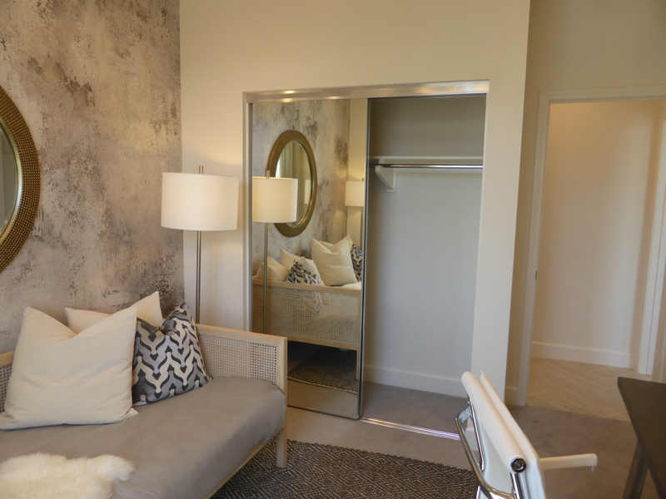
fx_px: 462
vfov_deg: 56.8
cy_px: 250
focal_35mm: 24
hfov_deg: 71.6
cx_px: 333
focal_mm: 4.3
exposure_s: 1/60
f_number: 3.3
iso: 100
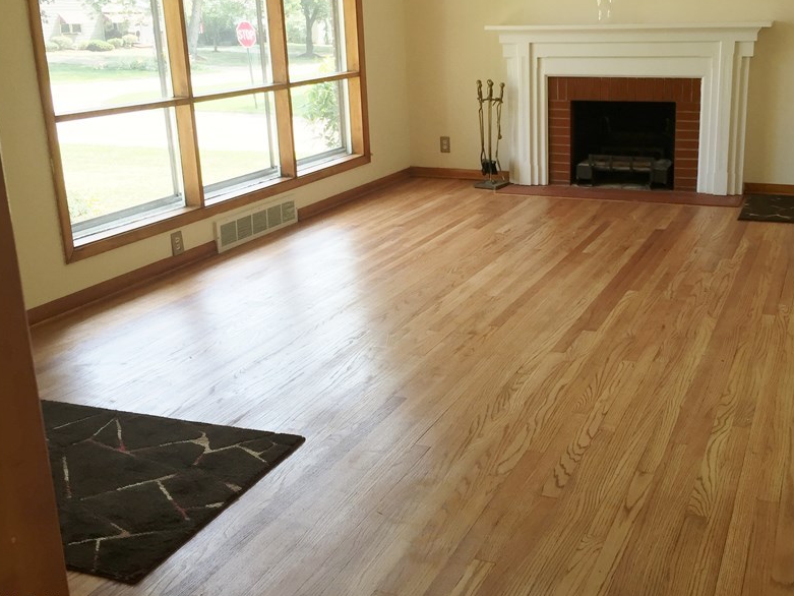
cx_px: 507
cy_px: 232
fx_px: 872
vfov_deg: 37.6
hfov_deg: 48.4
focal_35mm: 38
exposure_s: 1/120
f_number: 2.2
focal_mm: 4.15
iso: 40
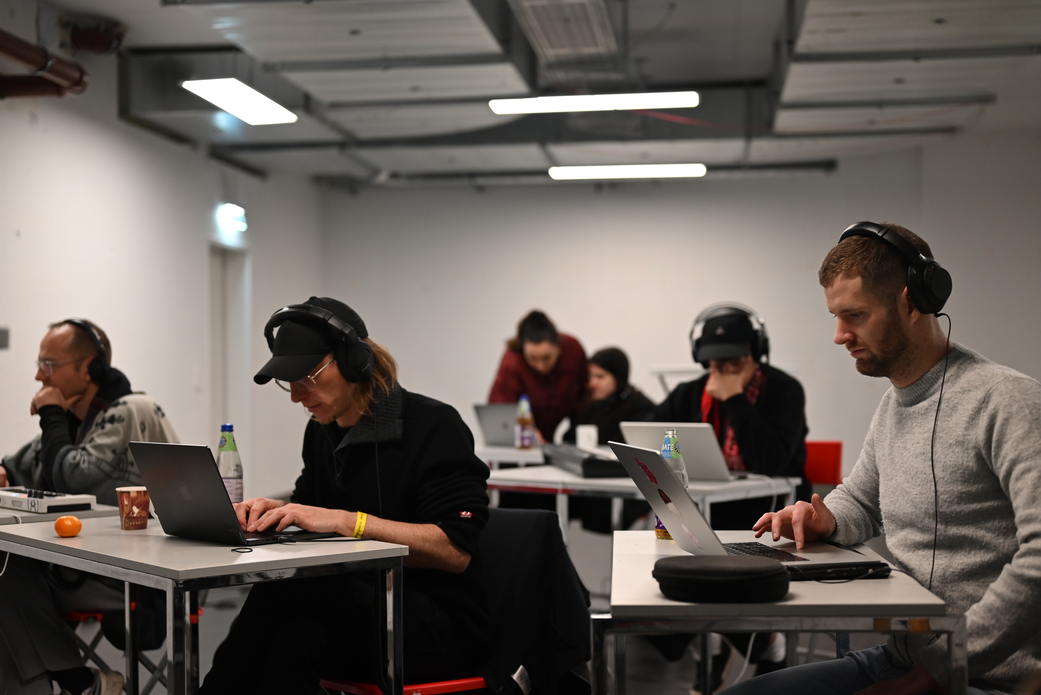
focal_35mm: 50
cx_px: 520
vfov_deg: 27.0
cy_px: 348
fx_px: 1446
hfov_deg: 39.6
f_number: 2.2
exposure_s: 1/200
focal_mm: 50
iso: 640
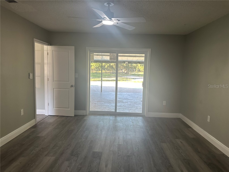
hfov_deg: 71.6
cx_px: 114
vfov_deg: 56.8
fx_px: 159
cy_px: 86
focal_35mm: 24
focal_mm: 6.86
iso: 125
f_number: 1.78
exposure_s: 1/120
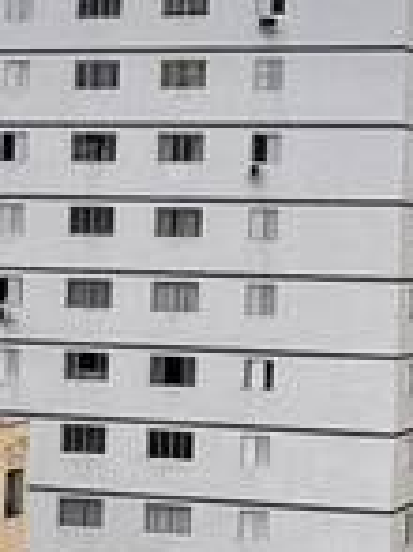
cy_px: 222
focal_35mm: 103
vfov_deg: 19.1
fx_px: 1641
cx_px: 469
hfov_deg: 14.0
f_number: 2.2
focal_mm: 2.22
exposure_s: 1/2083
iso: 50
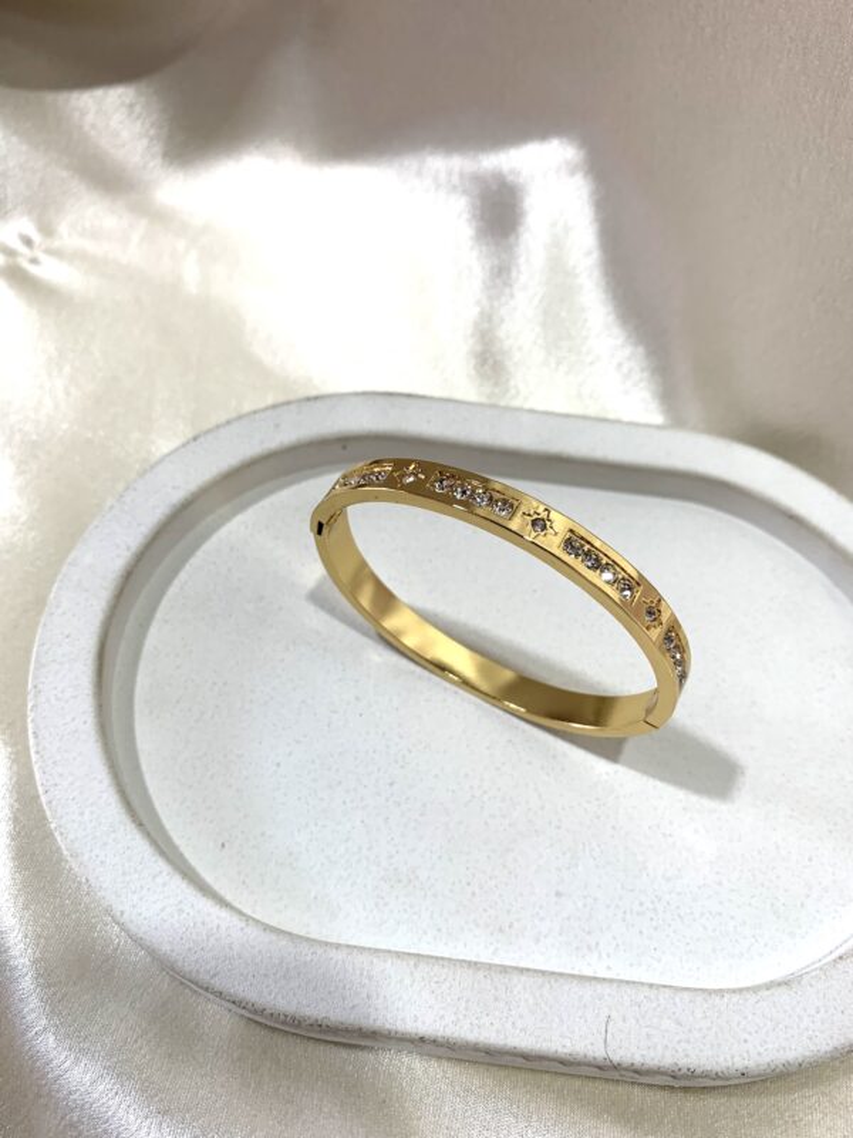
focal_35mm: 26
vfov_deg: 67.3
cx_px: 426
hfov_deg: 53.1
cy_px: 569
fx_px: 854
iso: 80
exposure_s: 1/100
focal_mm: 4.25
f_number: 1.8
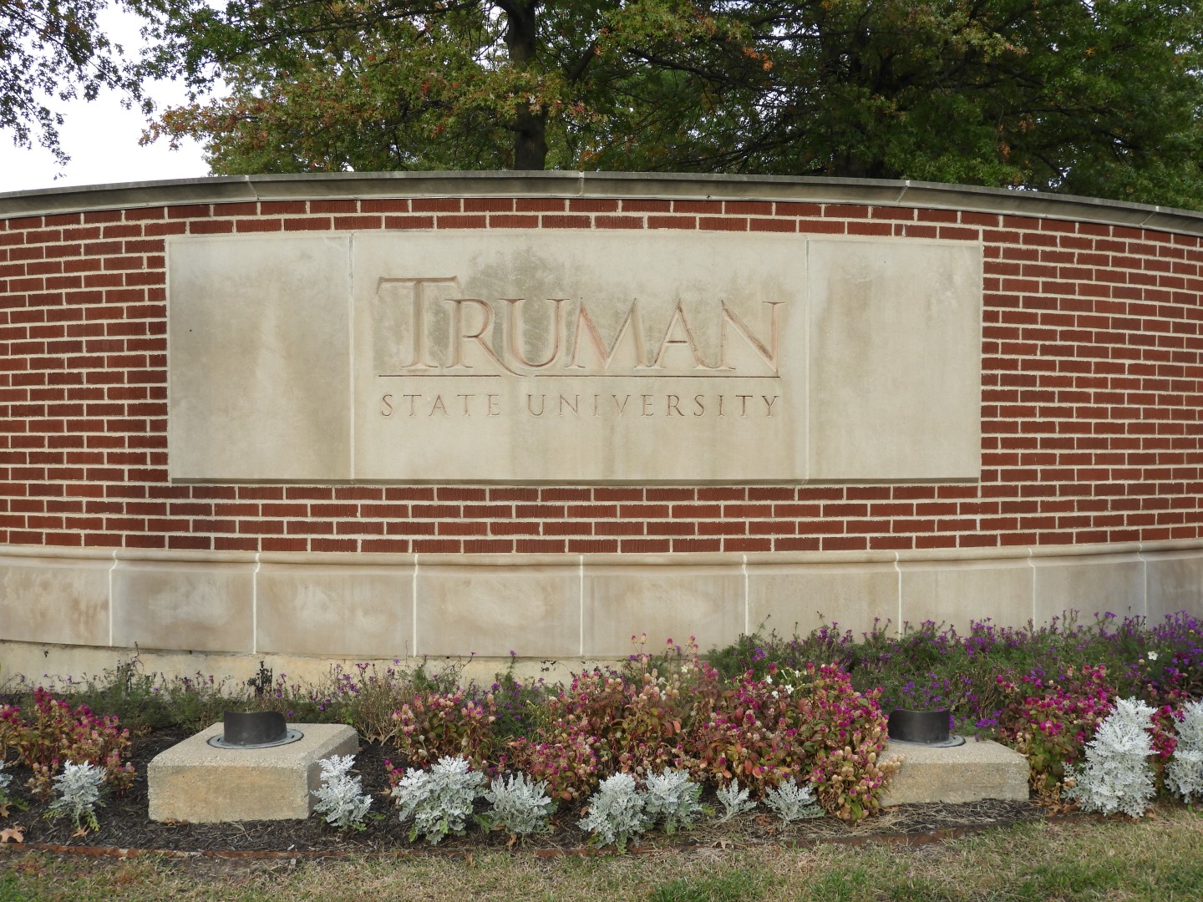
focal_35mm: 40
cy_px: 451
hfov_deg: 46.8
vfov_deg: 36.0
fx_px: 1390
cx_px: 602
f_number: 3.8
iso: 100
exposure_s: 1/160
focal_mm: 7.2
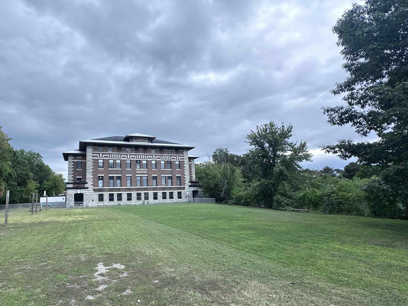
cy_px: 166
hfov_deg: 83.1
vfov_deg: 68.6
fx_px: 224
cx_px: 154
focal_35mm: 19
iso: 40
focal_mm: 2.22
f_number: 2.2
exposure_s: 1/606
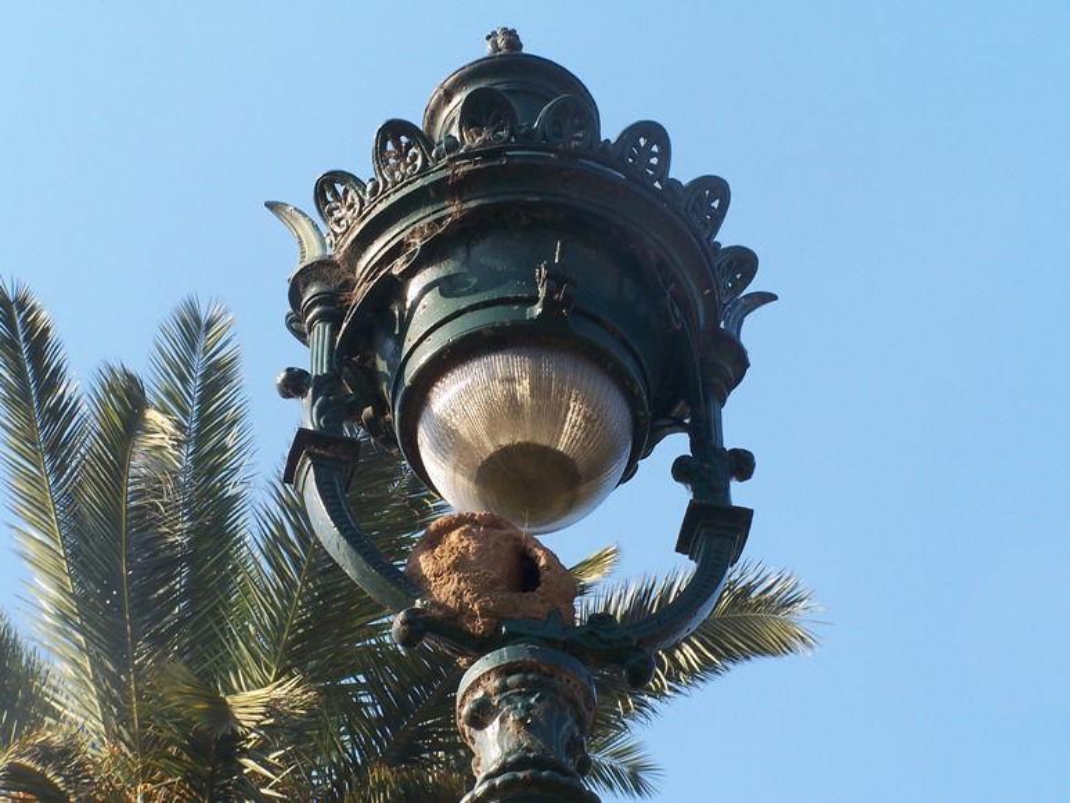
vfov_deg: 12.7
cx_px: 535
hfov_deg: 16.8
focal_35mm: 117
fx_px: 3617
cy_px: 402
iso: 80
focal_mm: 19.4
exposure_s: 1/125
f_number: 6.3
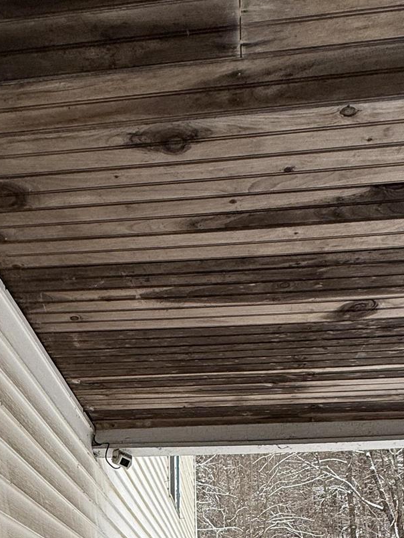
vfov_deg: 36.5
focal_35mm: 40
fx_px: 622
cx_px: 174
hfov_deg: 35.9
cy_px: 641
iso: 50
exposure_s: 1/419
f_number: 2.2
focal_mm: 2.22
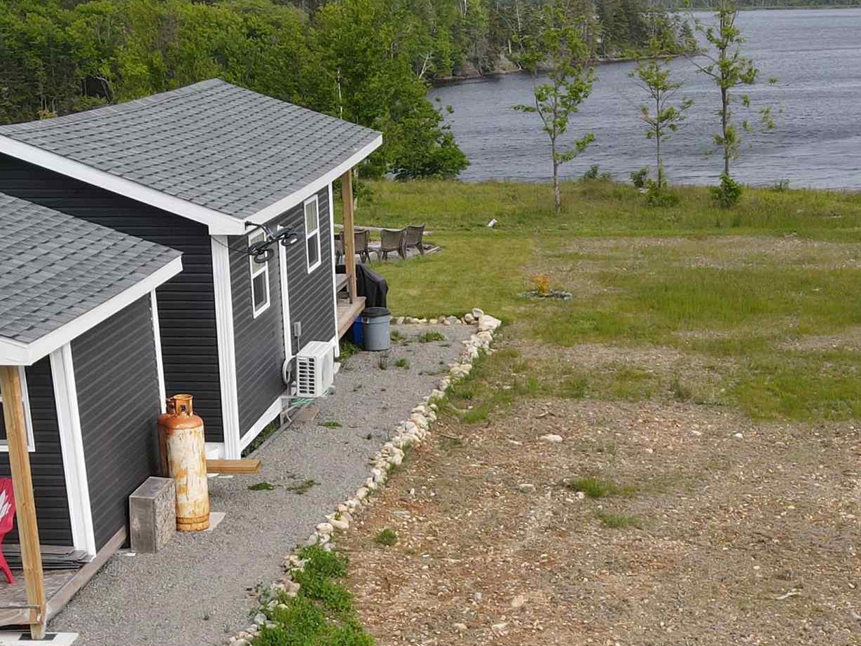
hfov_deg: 32.1
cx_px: 494
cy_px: 598
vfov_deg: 23.7
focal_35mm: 60
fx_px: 1493
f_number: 2.8
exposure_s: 1/500
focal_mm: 4.5
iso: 100
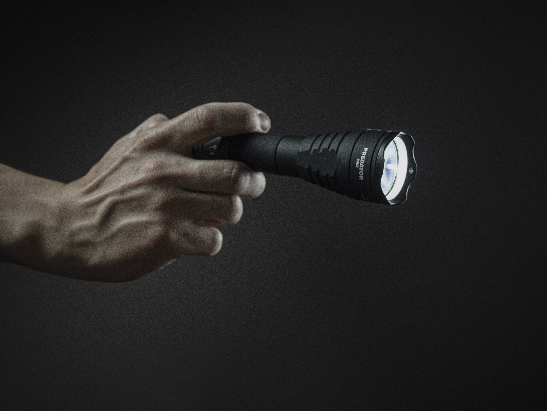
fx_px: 632
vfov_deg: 36.0
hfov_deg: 46.8
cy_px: 206
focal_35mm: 40
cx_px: 274
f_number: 4.5
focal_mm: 20
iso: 500
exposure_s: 1/80
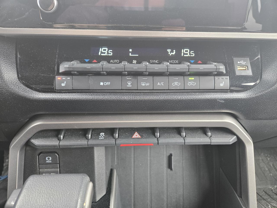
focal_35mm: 23
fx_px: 184
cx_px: 138
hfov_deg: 73.9
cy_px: 104
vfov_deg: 58.9
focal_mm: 5.4
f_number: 1.8
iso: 125
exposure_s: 1/50
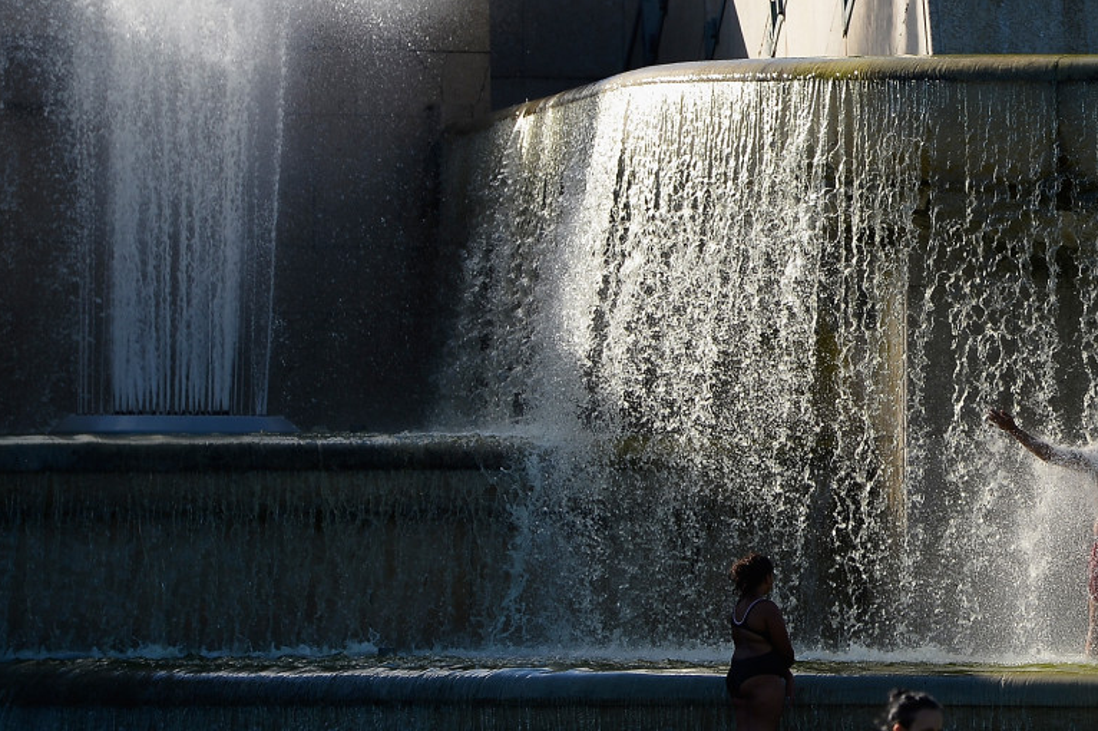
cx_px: 1048
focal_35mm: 381
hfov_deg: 5.4
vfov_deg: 3.6
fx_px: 11615
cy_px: 133
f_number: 5.6
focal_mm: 190
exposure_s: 1/640
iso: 200
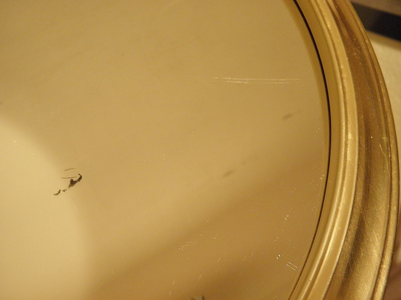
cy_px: 150
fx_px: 452
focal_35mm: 39
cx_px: 200
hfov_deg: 47.9
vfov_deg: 36.8
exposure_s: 1/4
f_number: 3.8
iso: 400
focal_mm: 7.1
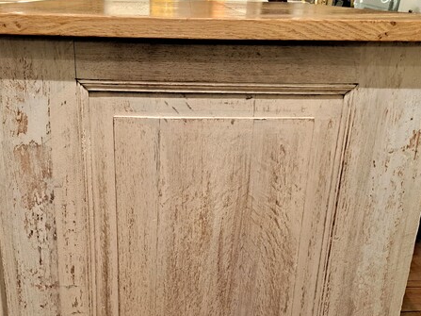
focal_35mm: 43
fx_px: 523
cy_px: 231
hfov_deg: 43.7
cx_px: 179
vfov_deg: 33.0
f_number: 1.8
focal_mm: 5.23
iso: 500
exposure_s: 1/33
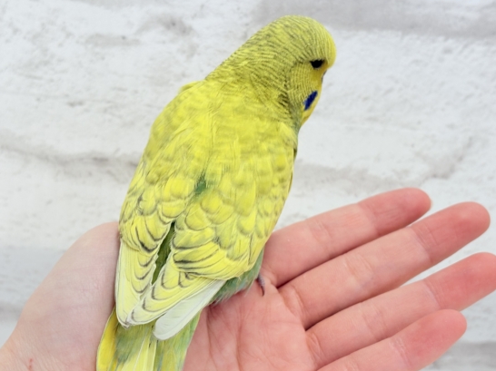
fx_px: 874
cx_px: 223
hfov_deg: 31.7
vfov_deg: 24.0
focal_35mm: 61
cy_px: 215
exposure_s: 1/50
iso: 40
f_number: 1.6
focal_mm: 5.96
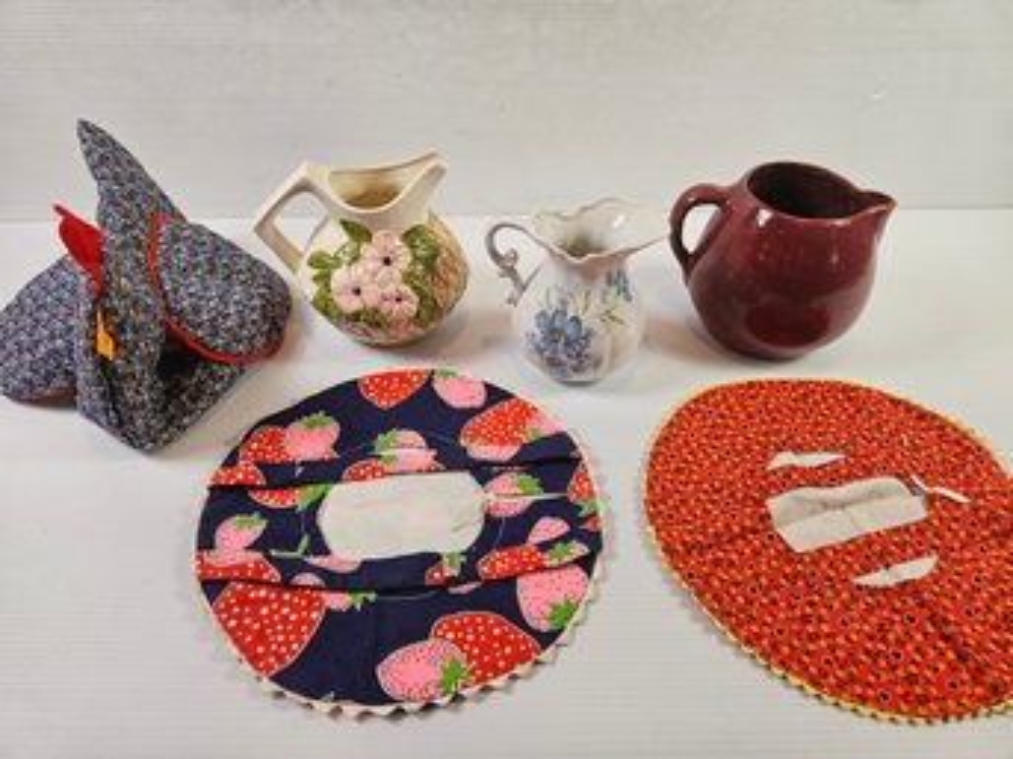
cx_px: 506
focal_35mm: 23
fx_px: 673
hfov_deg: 73.9
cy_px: 380
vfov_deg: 58.8
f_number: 1.8
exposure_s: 1/120
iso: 100
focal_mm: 5.4
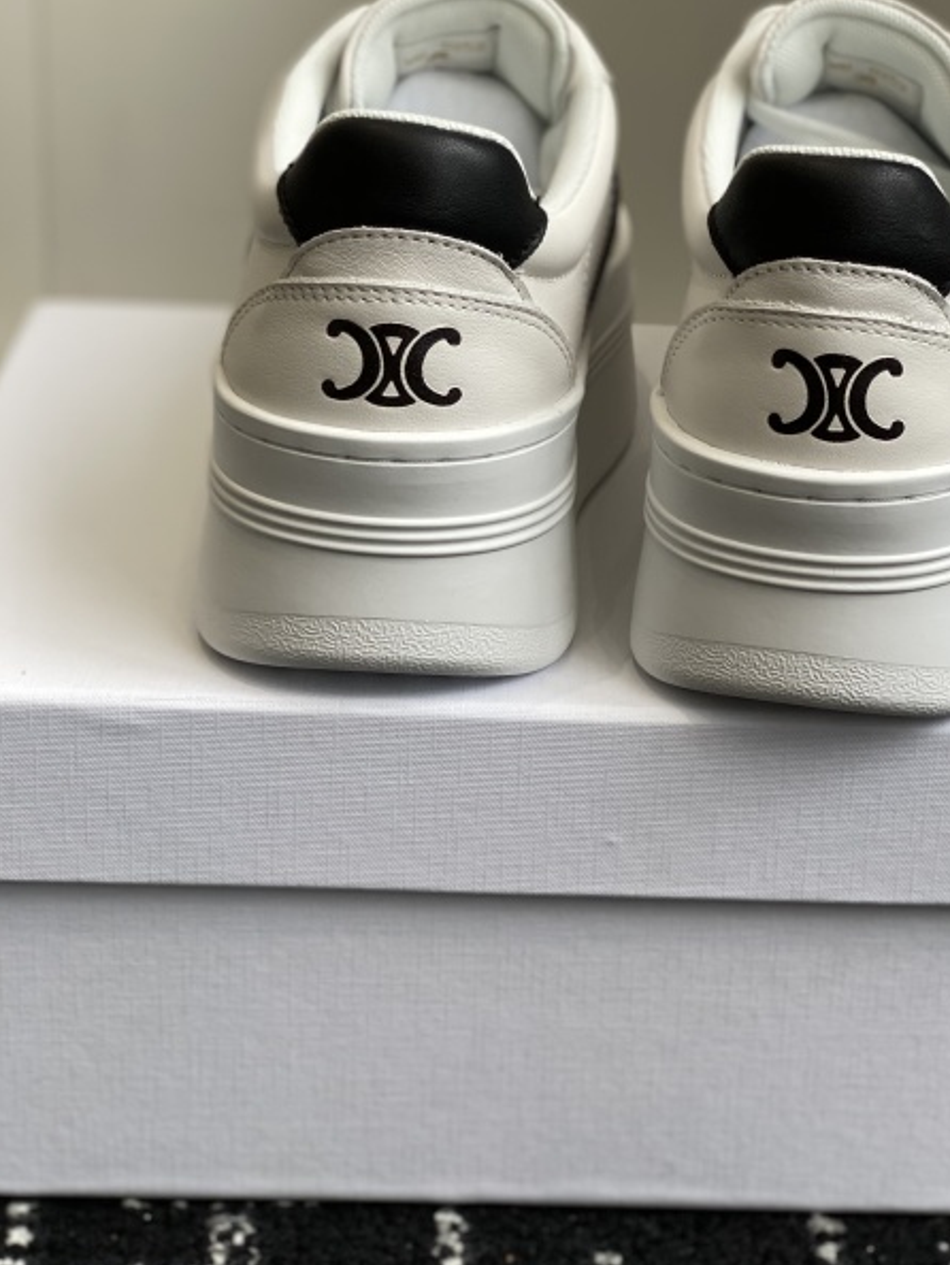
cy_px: 460
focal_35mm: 70
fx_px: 2560
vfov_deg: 27.7
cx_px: 630
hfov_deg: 21.0
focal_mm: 6
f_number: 2
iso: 20
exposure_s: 1/197
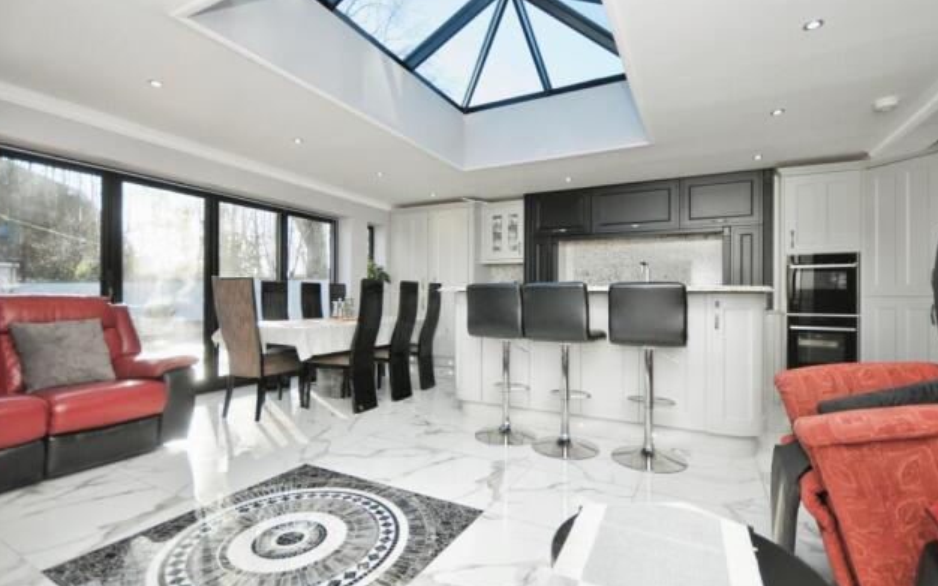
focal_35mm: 16
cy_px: 271
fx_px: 409
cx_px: 475
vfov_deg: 71.1
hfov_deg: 97.8
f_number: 7.1
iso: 200
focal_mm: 10
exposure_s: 1/200
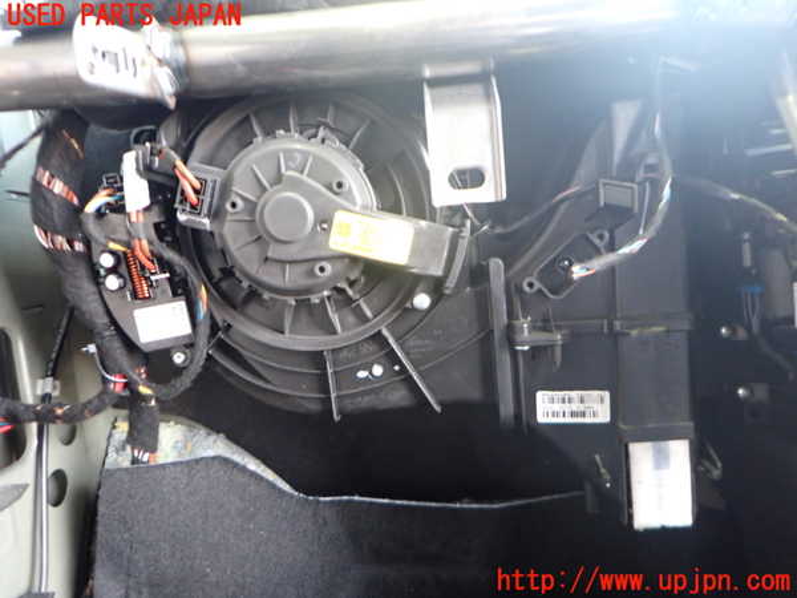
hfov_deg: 69.4
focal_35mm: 25
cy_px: 299
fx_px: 576
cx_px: 398
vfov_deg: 54.9
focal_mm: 4.5
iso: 640
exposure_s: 1/40
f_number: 2
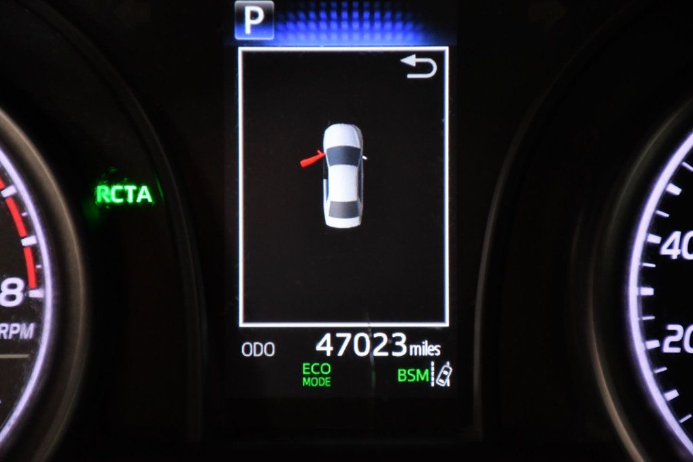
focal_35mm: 211
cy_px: 231
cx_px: 348
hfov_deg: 9.8
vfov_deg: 6.5
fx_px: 4061
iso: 2500
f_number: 5.6
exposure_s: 1/160
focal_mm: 140
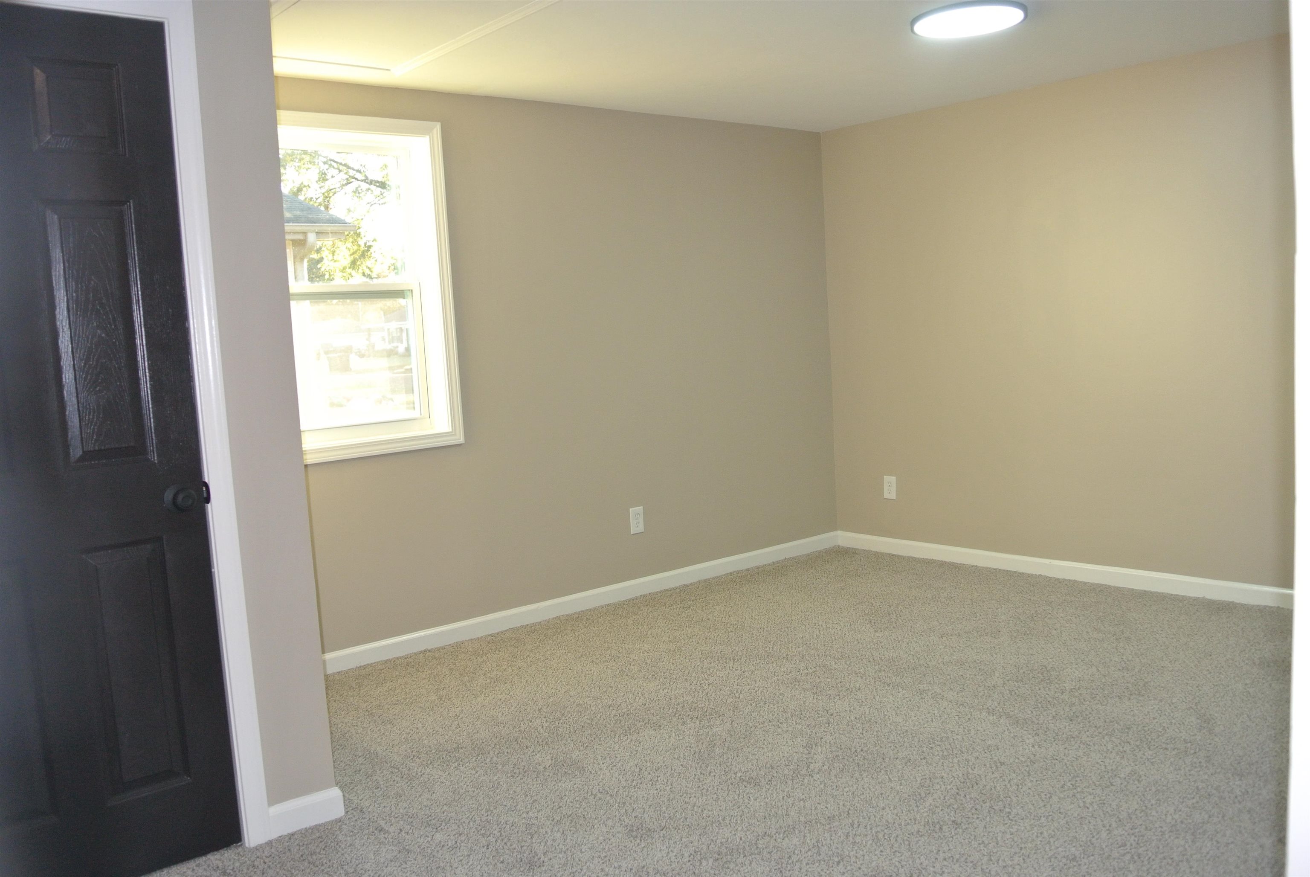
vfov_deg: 45.1
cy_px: 438
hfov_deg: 63.6
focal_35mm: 29
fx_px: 1056
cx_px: 655
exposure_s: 1/60
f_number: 3.5
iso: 400
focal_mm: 11
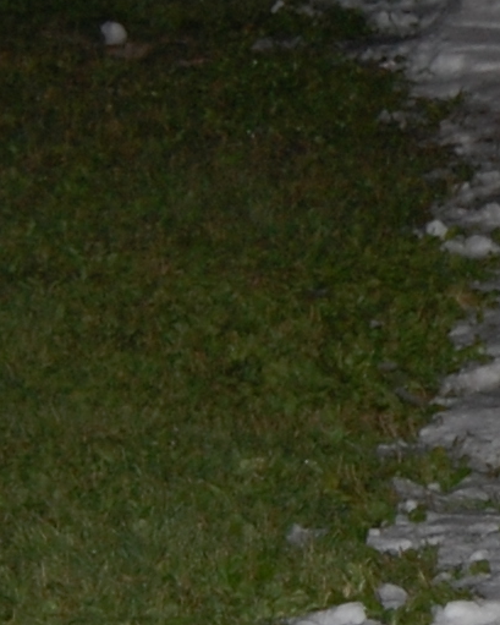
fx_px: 3366
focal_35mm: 182
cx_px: 736
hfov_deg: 8.3
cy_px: 311
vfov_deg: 10.6
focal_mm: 22
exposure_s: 1/60
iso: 400
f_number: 3.8
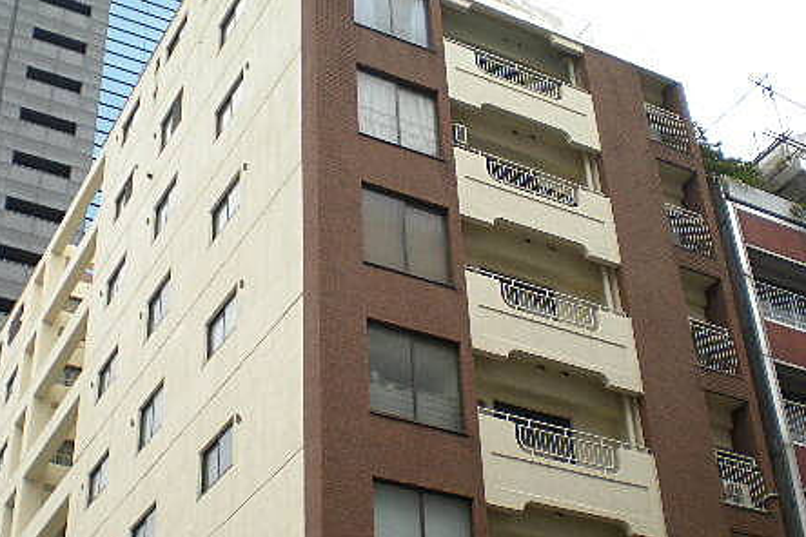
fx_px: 1276
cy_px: 305
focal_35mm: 57
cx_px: 341
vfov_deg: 23.8
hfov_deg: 35.0
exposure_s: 1/297
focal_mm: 6.3
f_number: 3.1
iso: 89
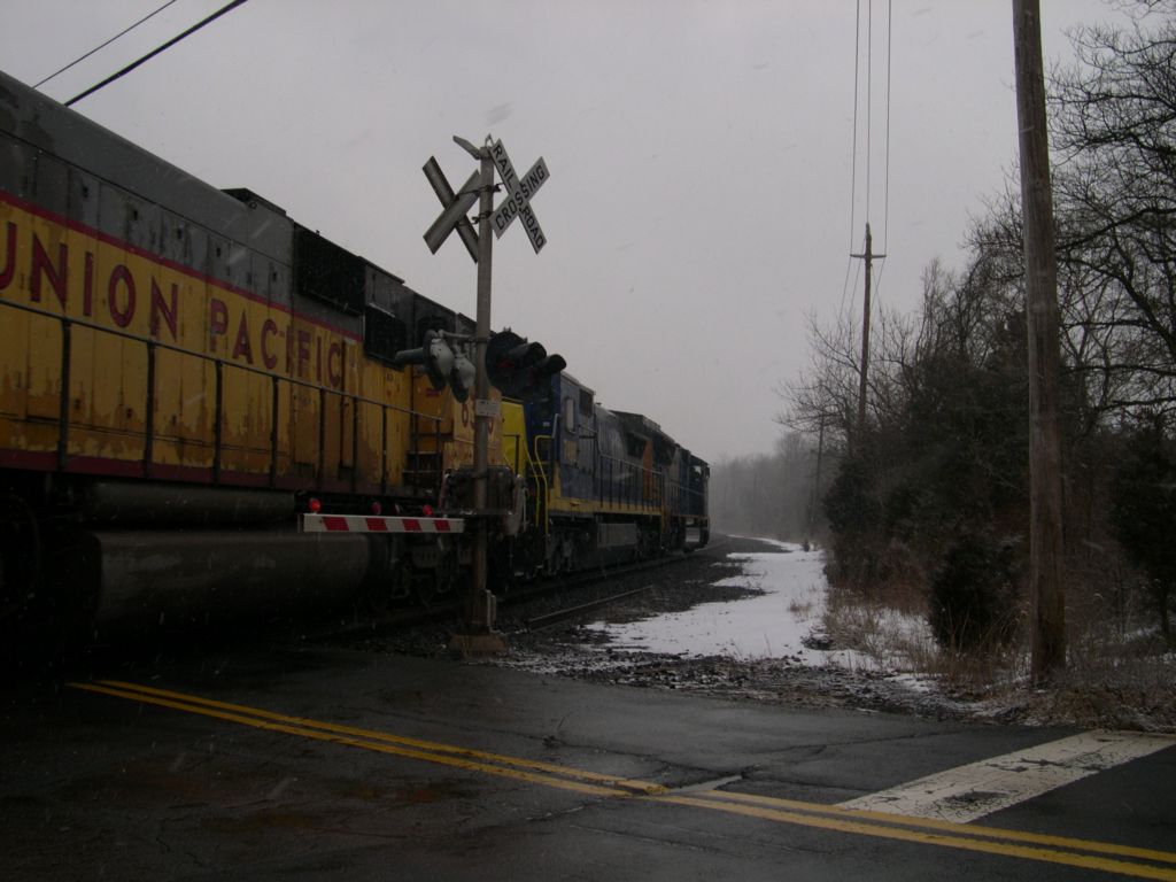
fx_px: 1291
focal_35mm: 38
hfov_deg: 49.0
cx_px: 588
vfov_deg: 37.7
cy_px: 441
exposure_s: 1/132
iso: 100
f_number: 7.6
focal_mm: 8
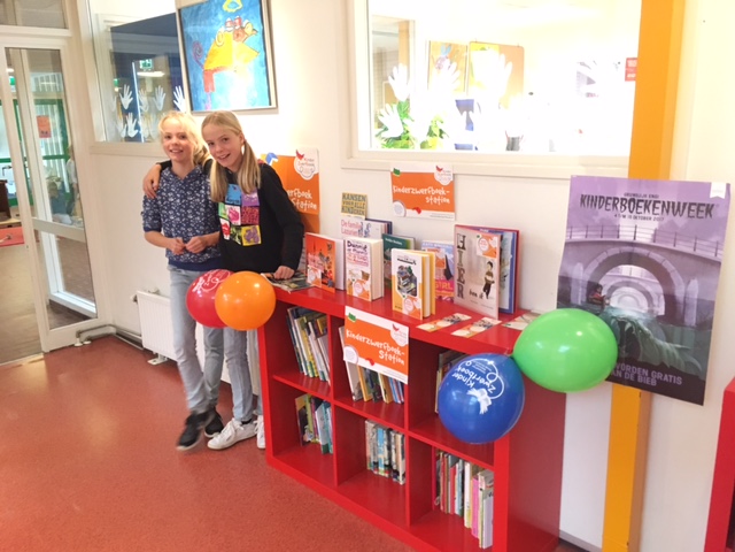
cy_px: 276
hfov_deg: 61.7
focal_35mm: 29
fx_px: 616
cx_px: 368
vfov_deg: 48.2
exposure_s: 1/17
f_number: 2.2
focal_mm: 4.15
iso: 250
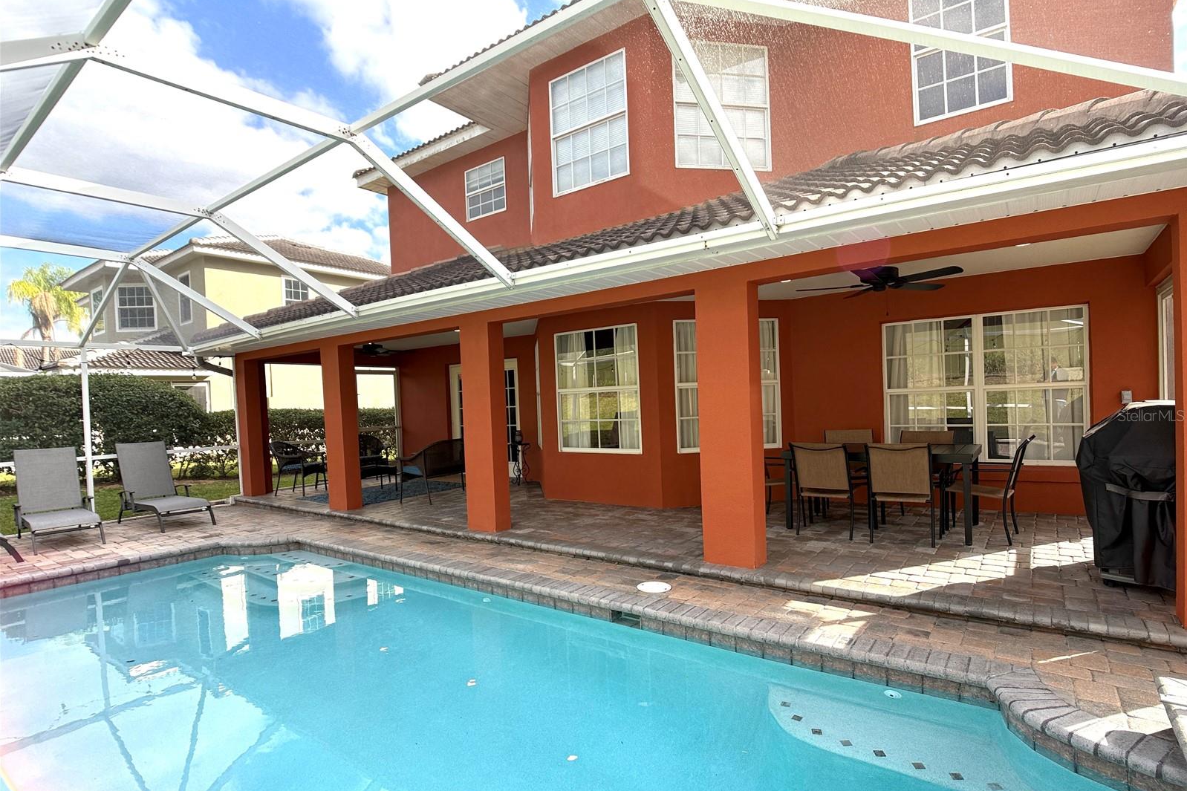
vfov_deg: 51.3
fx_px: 824
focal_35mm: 25
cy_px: 415
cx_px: 594
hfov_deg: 71.5
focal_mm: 6.76
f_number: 1.78
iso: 100
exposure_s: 1/1139
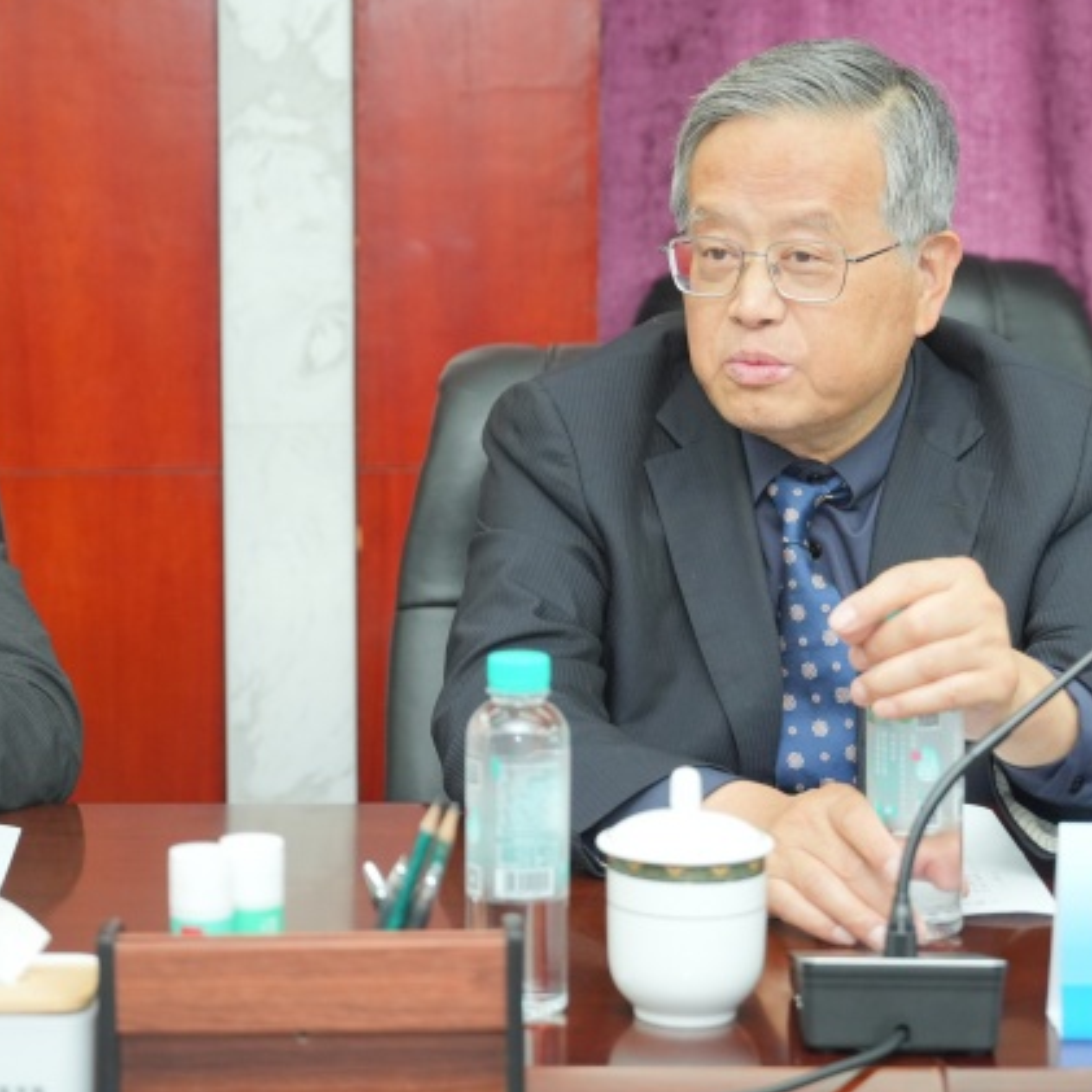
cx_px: 716
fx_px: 3533
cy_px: 499
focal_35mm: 99
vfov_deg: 17.6
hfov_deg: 17.5
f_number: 4
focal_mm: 70
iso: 2000
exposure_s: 1/100
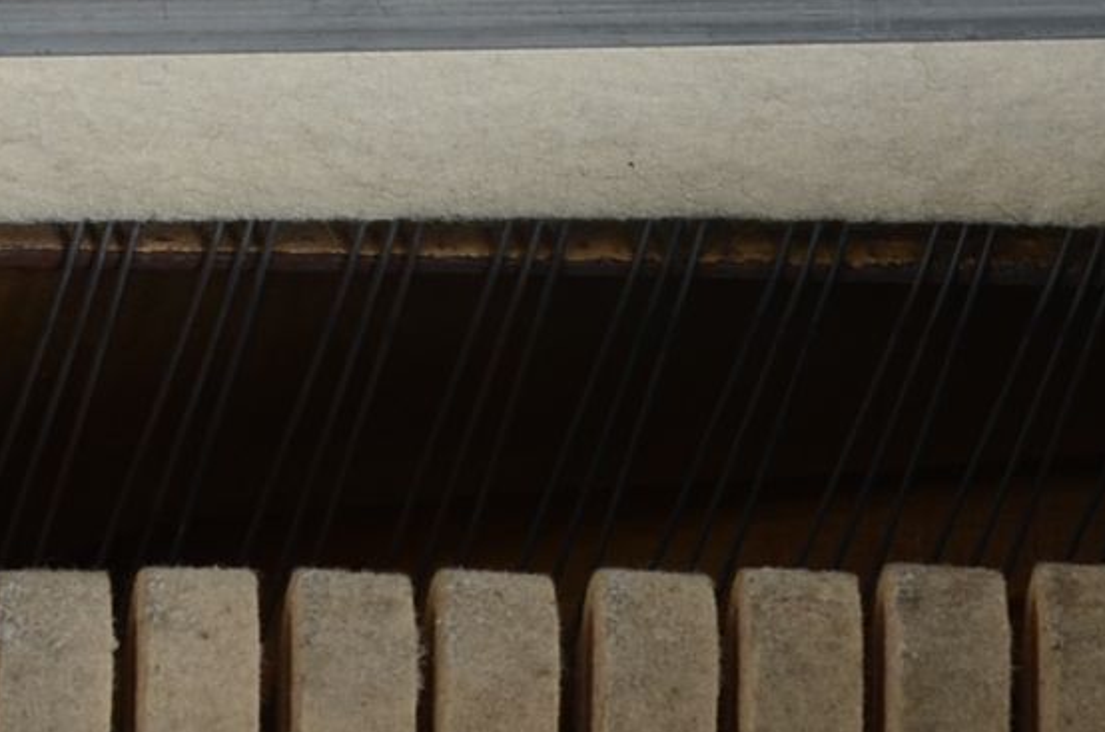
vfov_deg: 4.3
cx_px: 616
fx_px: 9802
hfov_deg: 6.5
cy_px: 30
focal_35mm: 320
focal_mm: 48
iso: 160
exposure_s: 1/100
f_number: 6.3
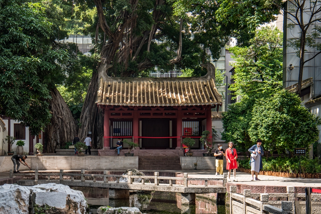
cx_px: 116
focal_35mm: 62
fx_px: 553
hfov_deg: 32.2
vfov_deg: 21.9
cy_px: 136
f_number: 13
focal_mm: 48
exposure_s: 1/100
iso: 200
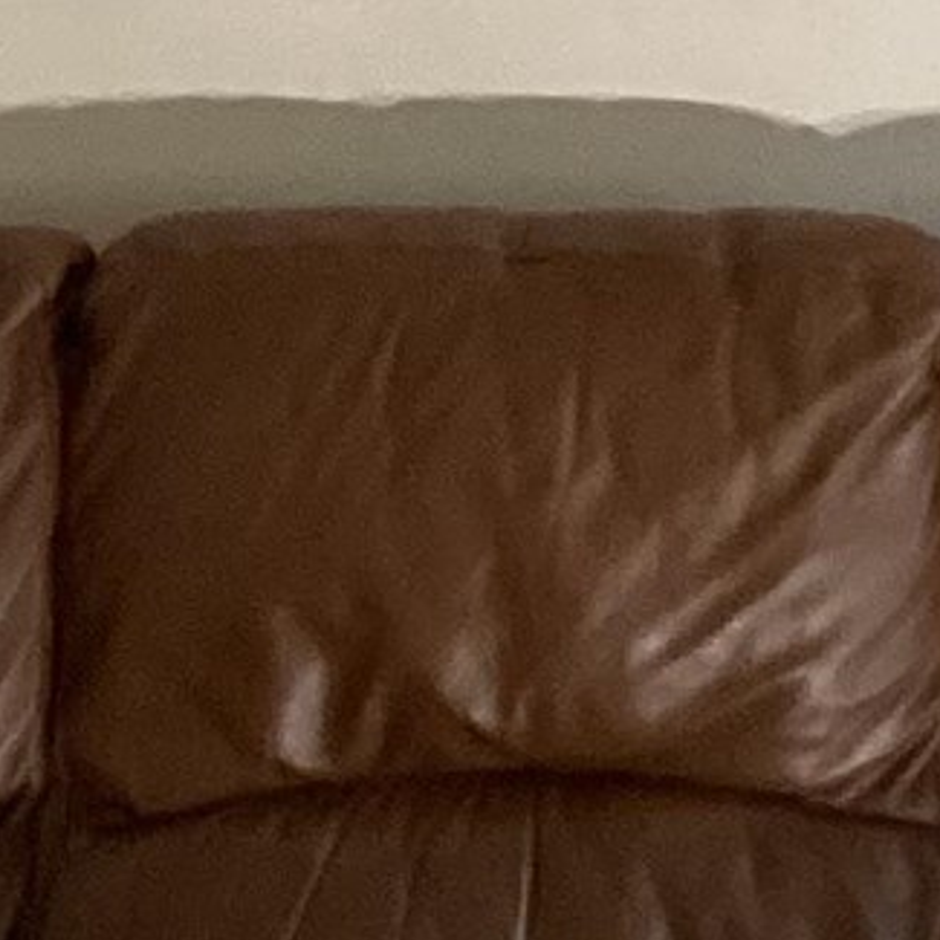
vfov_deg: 8.0
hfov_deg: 9.0
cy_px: -1628
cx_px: 619
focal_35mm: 194
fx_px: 5960
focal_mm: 3.3
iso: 320
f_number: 2.4
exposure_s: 1/60
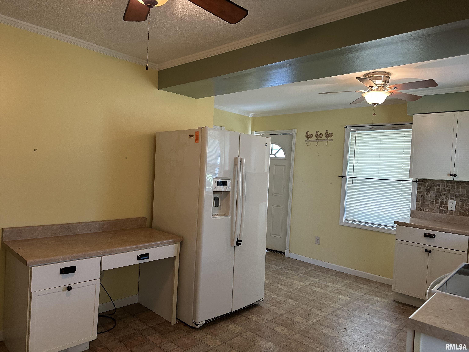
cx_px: 234
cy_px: 176
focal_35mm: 24
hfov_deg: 71.6
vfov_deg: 56.8
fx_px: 325
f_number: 1.78
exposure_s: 1/60
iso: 320
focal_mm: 6.86
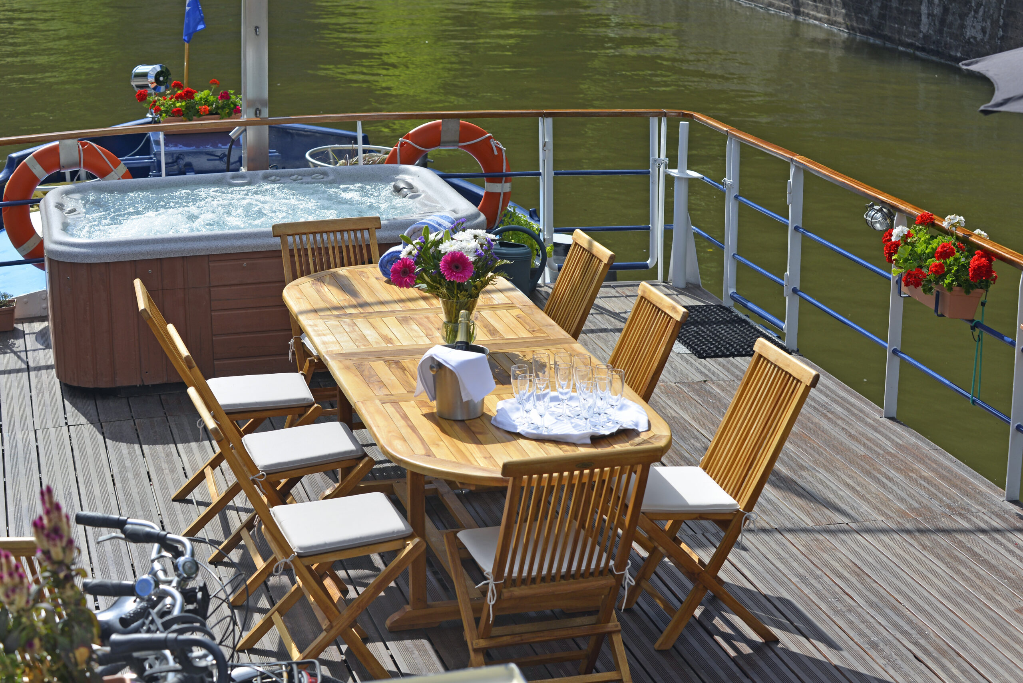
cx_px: 512
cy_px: 342
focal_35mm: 70
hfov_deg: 28.8
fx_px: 1990
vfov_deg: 19.5
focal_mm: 70
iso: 200
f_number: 8
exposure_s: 1/1000
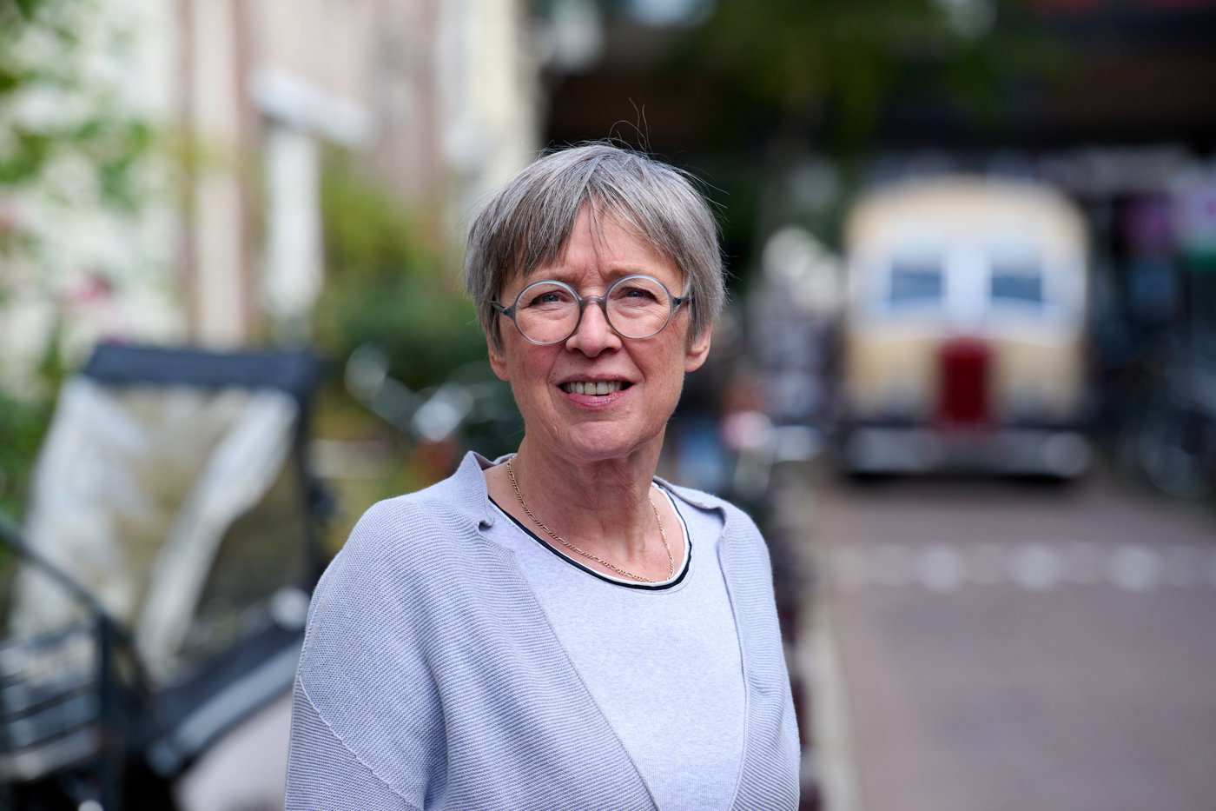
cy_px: 406
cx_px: 608
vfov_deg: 6.9
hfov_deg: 10.3
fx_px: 6754
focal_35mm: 200
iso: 320
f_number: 5.6
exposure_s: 1/400
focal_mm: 200
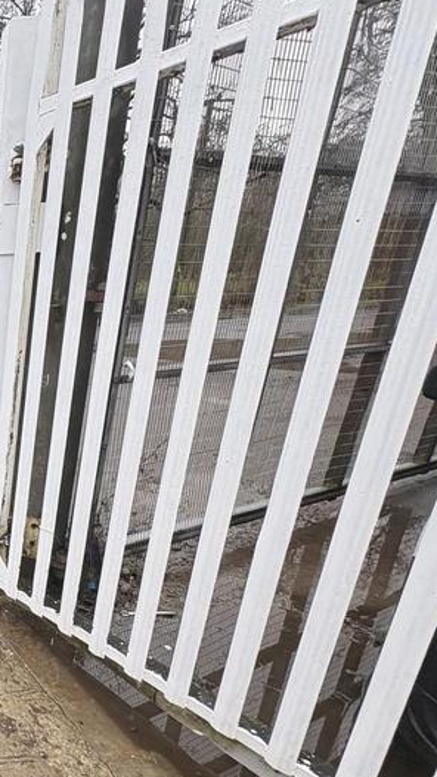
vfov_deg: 71.3
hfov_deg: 28.9
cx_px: -211
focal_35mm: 26
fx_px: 535
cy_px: 456
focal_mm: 2.22
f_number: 2.2
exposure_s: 1/99
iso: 50
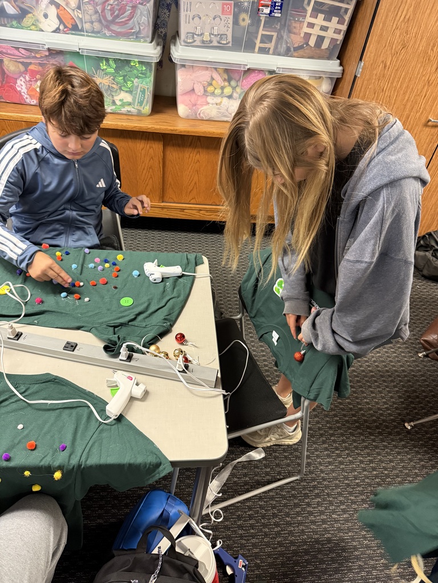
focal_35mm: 24
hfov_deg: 56.8
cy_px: 292
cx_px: 219
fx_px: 405
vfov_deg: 71.6
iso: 500
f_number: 1.78
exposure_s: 1/60
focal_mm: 6.76
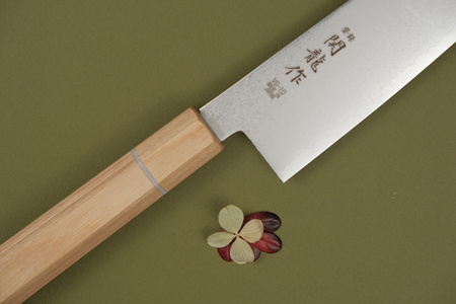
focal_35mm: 83
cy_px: 152
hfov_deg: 24.5
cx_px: 228
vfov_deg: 16.5
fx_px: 1051
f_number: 5
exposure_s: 1/250
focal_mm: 55
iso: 400
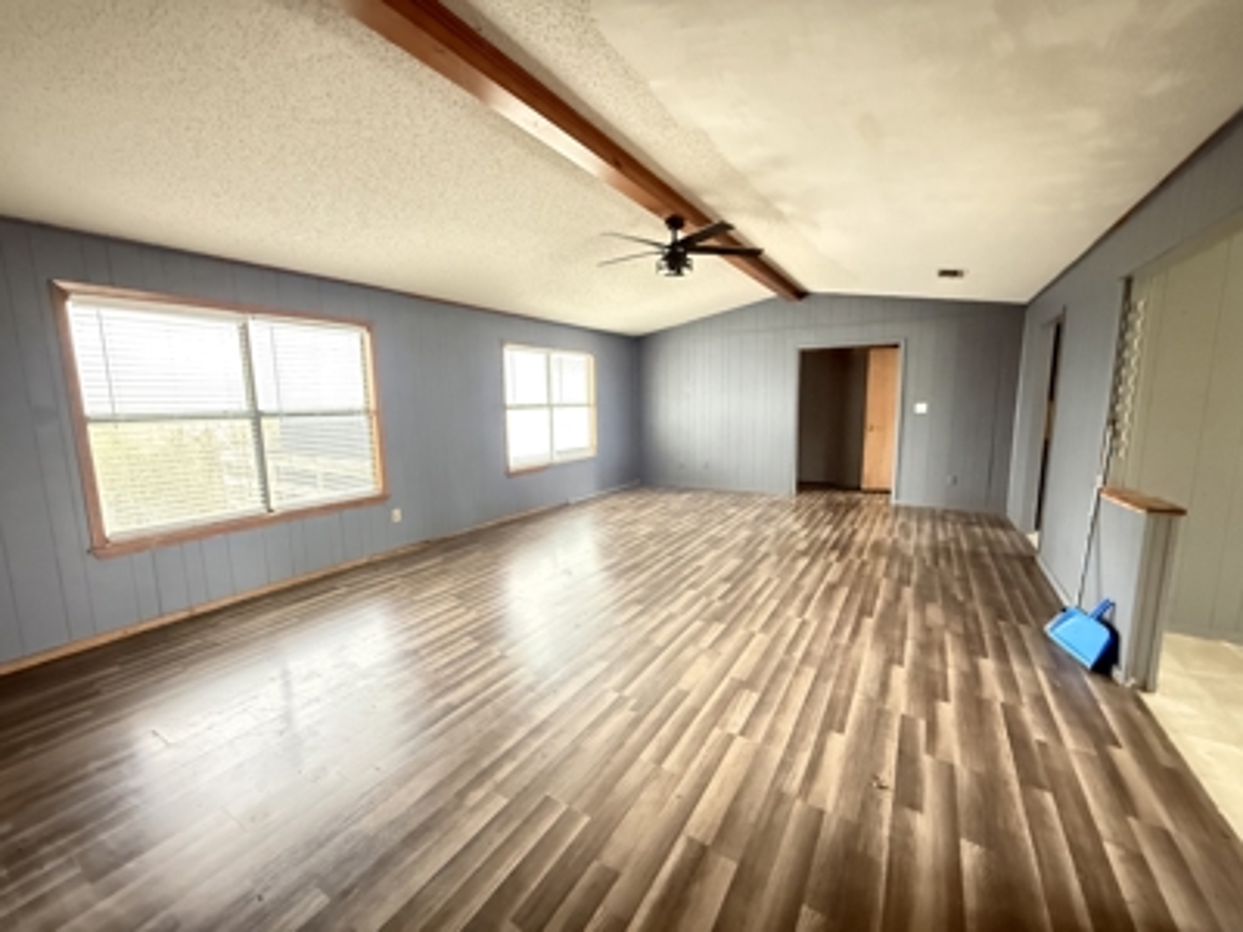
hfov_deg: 102.1
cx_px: 622
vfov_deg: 85.7
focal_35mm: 14
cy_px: 466
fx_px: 503
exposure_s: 1/18
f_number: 2.2
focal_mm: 2.22
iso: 2500
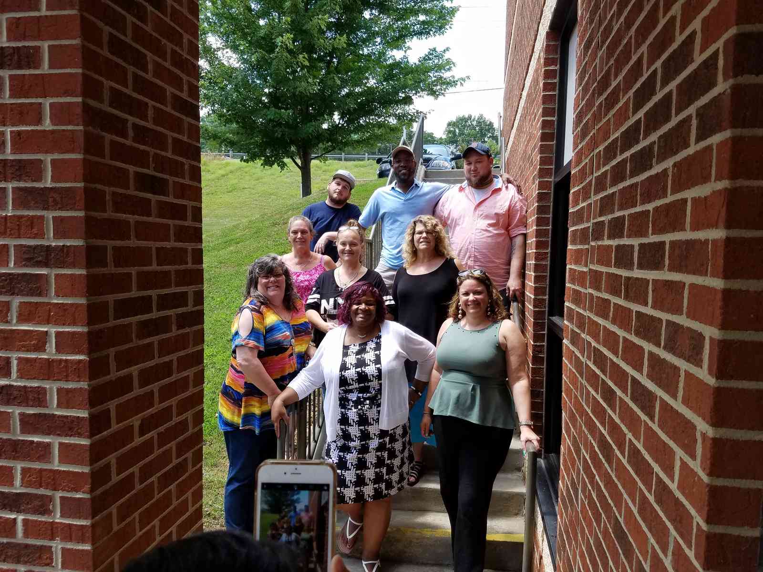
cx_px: 382
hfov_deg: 67.3
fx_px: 573
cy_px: 286
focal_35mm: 26
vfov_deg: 53.1
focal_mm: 4.2
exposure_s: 1/470
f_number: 1.7
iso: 50
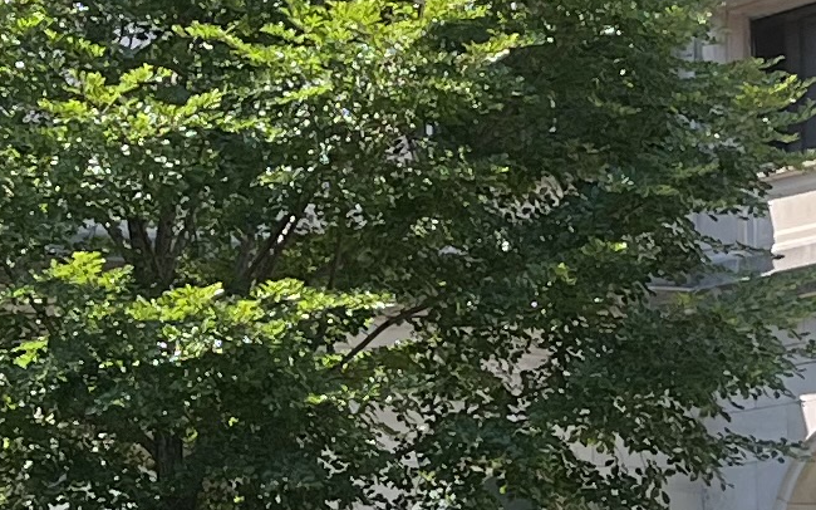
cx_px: 335
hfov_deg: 12.2
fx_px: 3802
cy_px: 589
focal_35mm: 171
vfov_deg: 7.6
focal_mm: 5.1
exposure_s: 1/714
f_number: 1.6
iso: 50
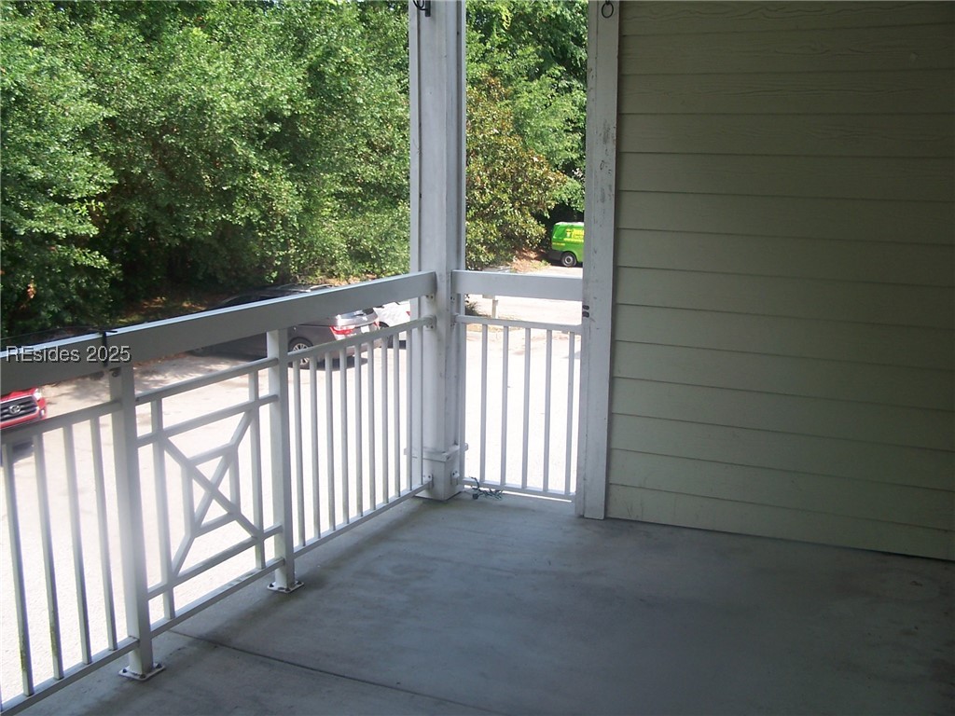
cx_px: 478
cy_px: 358
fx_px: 1048
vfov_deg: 37.7
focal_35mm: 38
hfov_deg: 49.0
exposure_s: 1/180
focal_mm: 6.3
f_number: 2.8
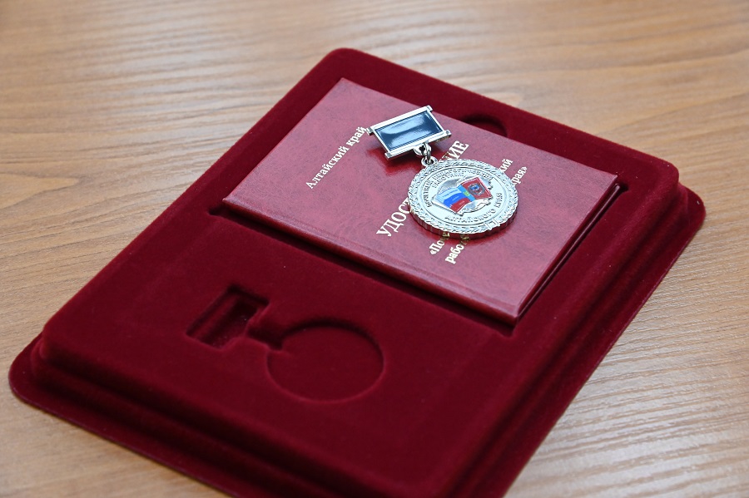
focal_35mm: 120
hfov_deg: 17.1
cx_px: 374
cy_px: 249
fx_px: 2495
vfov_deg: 11.4
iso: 5000
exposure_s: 1/160
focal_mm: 120
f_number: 9
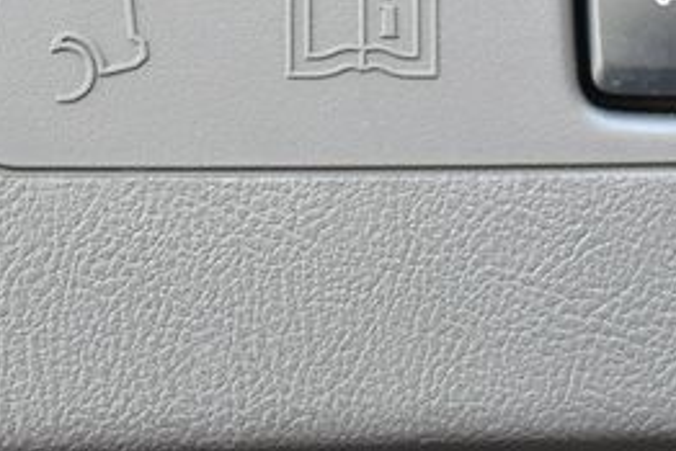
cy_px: -49
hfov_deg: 14.9
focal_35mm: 137
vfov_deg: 9.9
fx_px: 2574
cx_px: 524
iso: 800
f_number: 4.5
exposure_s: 1/250
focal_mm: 28
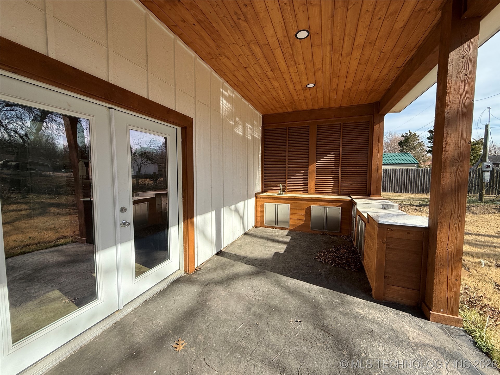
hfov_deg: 102.1
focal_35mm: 14
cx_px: 250
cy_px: 188
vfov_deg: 85.7
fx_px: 202
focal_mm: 2.22
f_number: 2.2
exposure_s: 1/1235
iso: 64
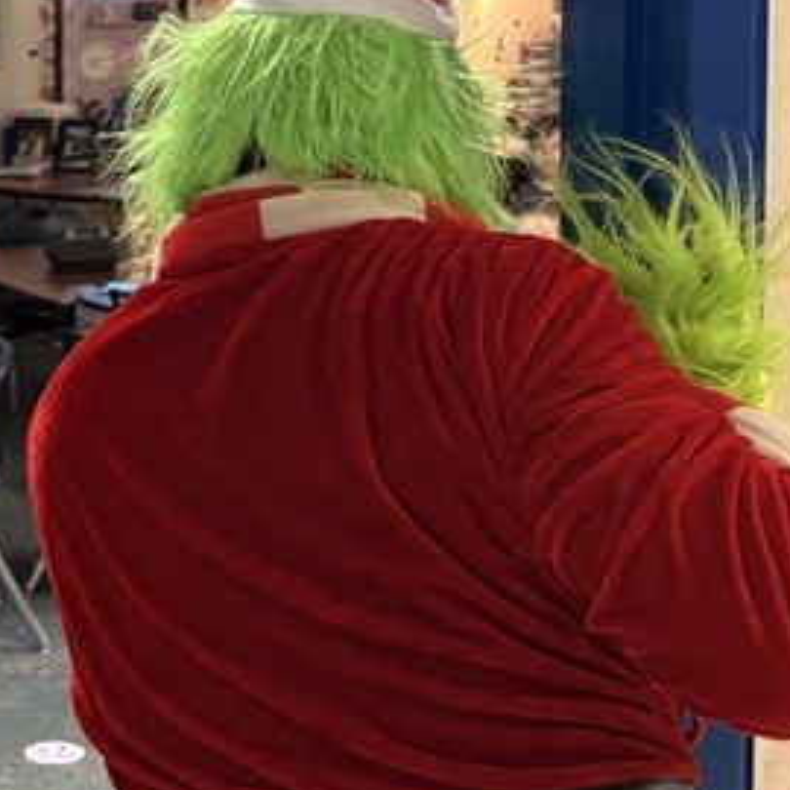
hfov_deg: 19.3
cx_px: -32
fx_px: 2246
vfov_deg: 19.5
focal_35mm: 87
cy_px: 38
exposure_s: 1/60
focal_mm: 5.96
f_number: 1.6
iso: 250
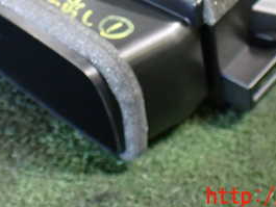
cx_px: 129
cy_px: -24
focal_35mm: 68
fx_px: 542
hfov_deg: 28.5
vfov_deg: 20.6
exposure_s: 1/40
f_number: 2.3
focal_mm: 5.4
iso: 800
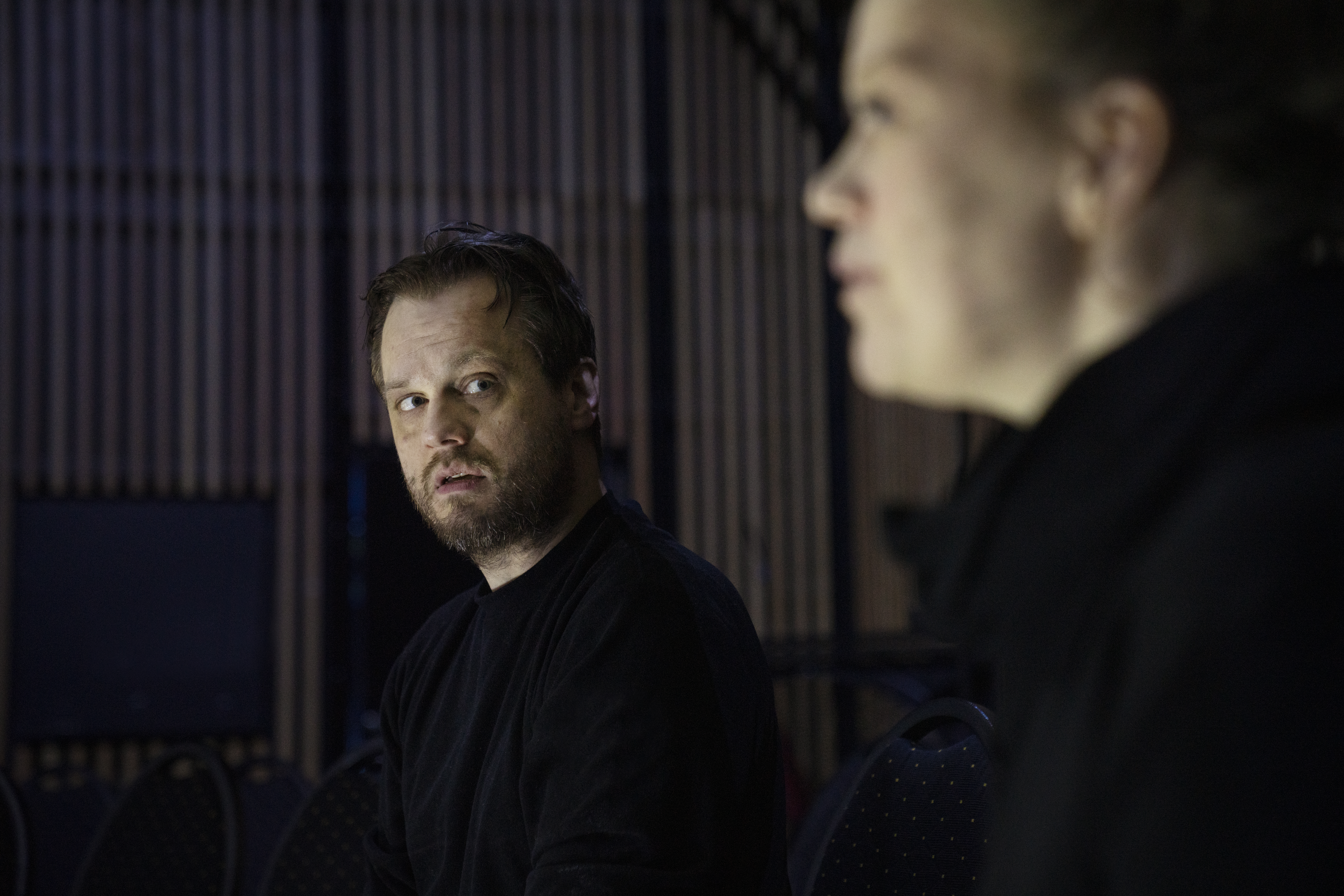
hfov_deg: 28.8
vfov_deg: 19.5
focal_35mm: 70
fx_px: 2613
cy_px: 448
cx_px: 672
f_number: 3.2
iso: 3200
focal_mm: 70
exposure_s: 1/80
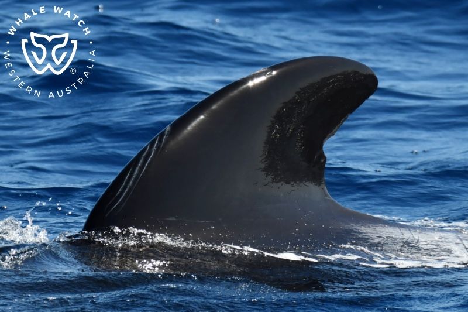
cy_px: 156
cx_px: 234
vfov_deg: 2.3
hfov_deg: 3.4
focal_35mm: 600
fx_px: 7798
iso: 400
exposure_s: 1/2000
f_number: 7.1
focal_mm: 400
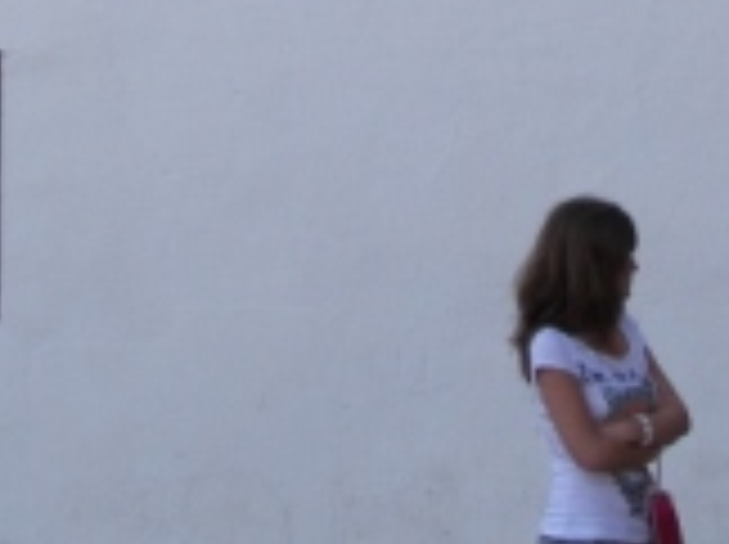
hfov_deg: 9.0
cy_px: -99
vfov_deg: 6.7
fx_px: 4605
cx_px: 486
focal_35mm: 219
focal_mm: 13
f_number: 2.8
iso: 50
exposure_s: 1/160
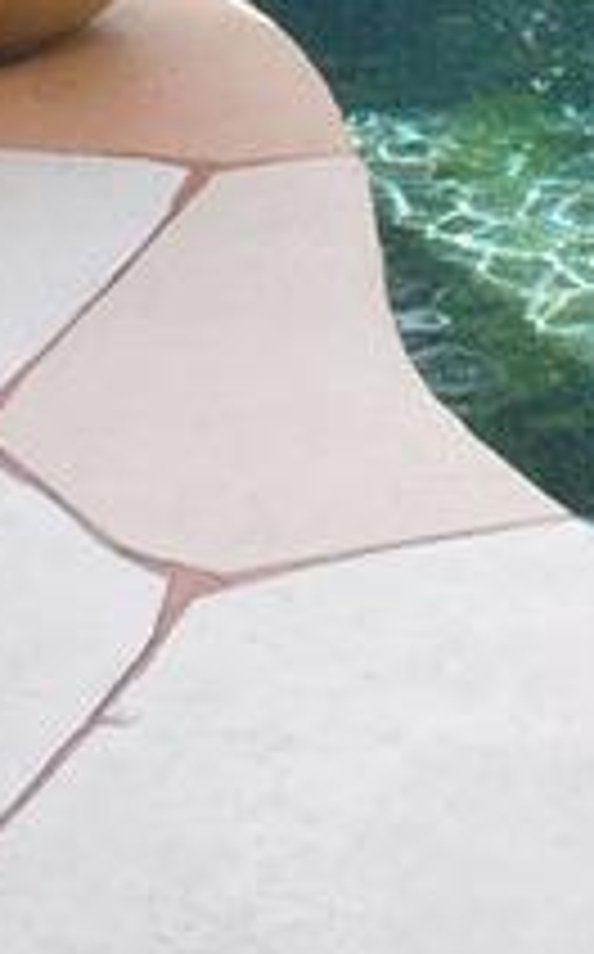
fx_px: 3324
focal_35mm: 128
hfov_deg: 10.1
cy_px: -400
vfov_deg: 15.3
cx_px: 688
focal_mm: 4.5
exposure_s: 1/100
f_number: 3.3
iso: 100
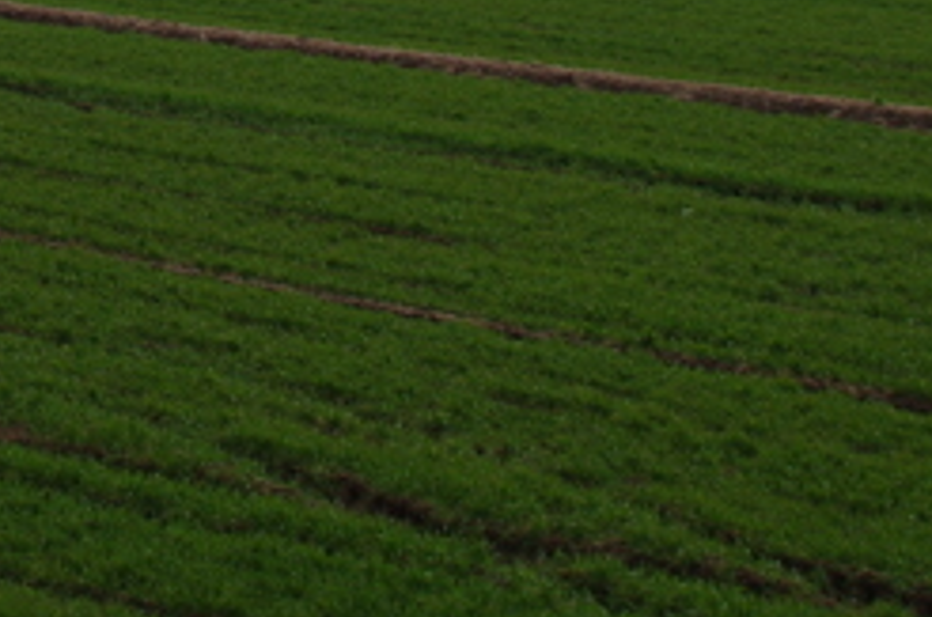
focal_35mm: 104
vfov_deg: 11.9
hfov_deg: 19.2
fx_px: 2687
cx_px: 45
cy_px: -549
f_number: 5.6
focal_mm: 17.01
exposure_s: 1/400
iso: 100
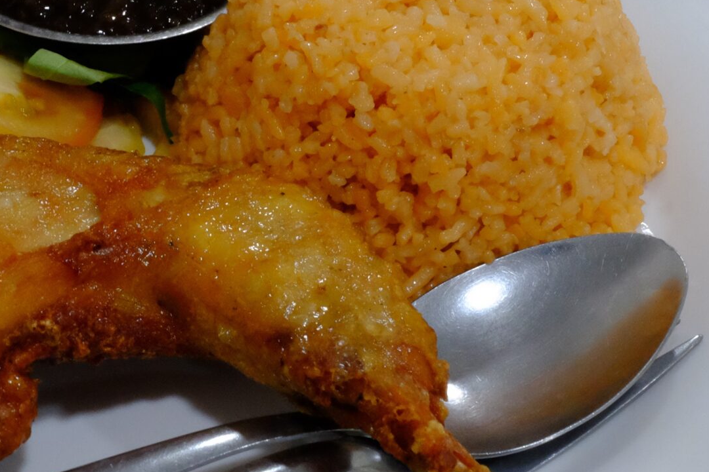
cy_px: 122
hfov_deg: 24.5
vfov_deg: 16.4
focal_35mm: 83
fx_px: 1635
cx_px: 303
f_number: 16
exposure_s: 1/13
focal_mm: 23.2
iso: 3200
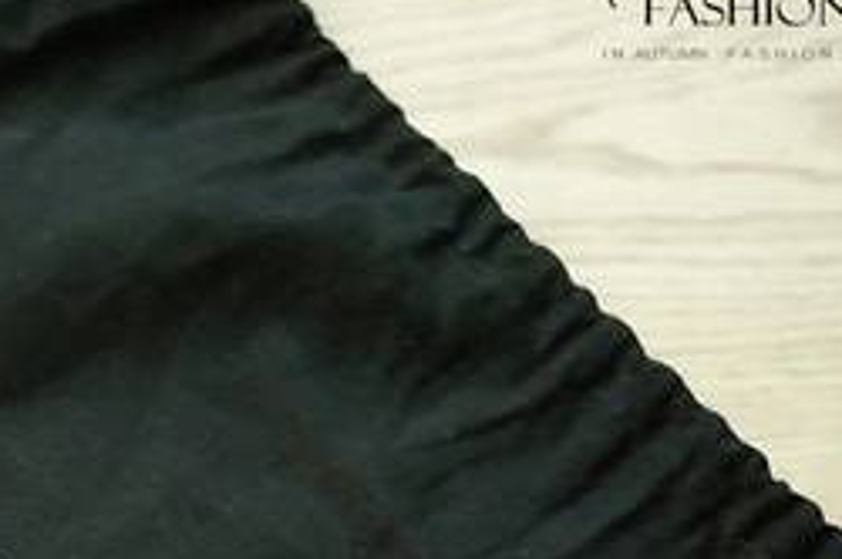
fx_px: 3137
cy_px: 584
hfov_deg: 15.0
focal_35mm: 134
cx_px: 17
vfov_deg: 10.1
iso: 100
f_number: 1.8
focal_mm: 35
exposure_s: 1/60
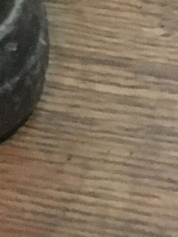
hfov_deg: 5.8
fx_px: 1591
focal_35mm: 232
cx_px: -430
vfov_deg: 6.7
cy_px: -707
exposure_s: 1/17
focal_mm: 4.15
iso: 200
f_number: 2.2
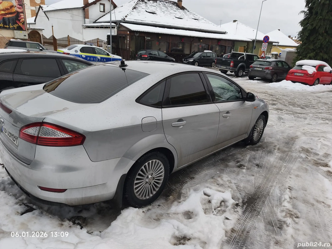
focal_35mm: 23
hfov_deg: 73.9
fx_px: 221
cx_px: 166
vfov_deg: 58.9
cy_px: 124
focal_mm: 6.18
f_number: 1.65
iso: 50
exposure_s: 1/513
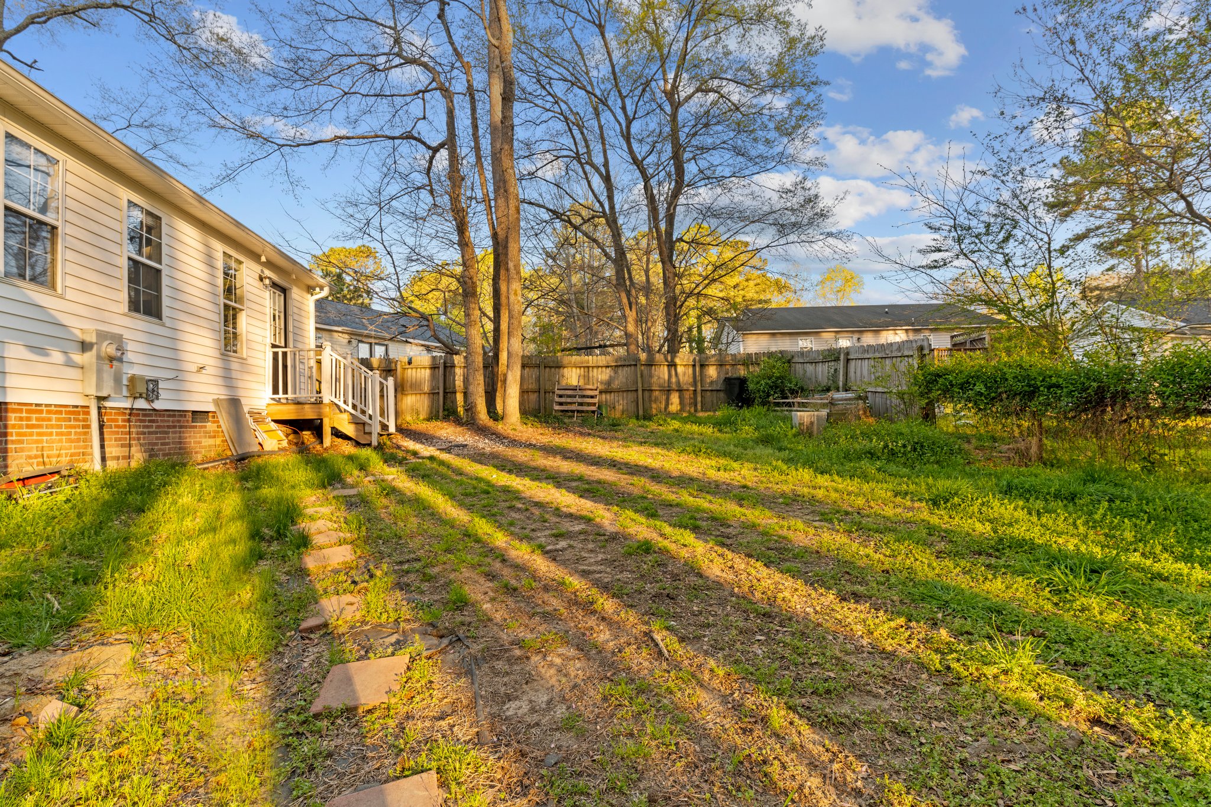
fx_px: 505
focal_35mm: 15
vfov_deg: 77.3
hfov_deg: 100.4
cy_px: 404
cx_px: 606
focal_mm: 15
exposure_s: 1/30
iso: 400
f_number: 7.1
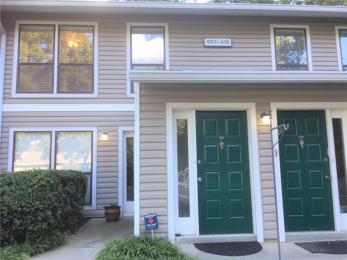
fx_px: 291
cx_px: 174
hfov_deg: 61.7
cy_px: 130
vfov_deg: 48.2
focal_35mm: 29
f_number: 2.2
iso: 40
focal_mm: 4.15
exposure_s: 1/120
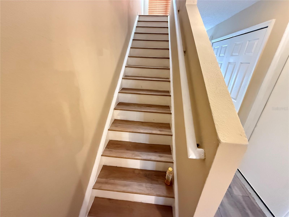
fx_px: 117
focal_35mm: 14
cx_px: 144
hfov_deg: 102.1
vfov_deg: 85.7
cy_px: 108
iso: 1000
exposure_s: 1/40
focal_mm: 2.22
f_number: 2.2
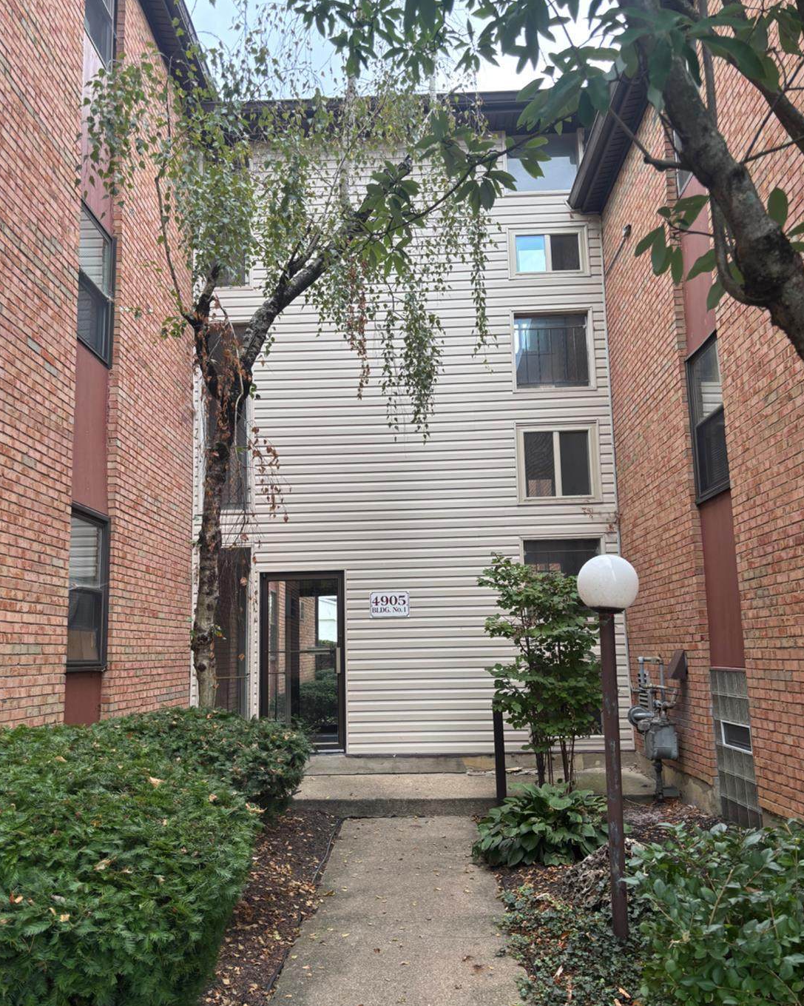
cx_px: 400
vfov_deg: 62.2
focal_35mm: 28
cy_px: 529
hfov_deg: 51.5
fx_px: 833
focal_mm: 5.96
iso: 40
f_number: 1.6
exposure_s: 1/153
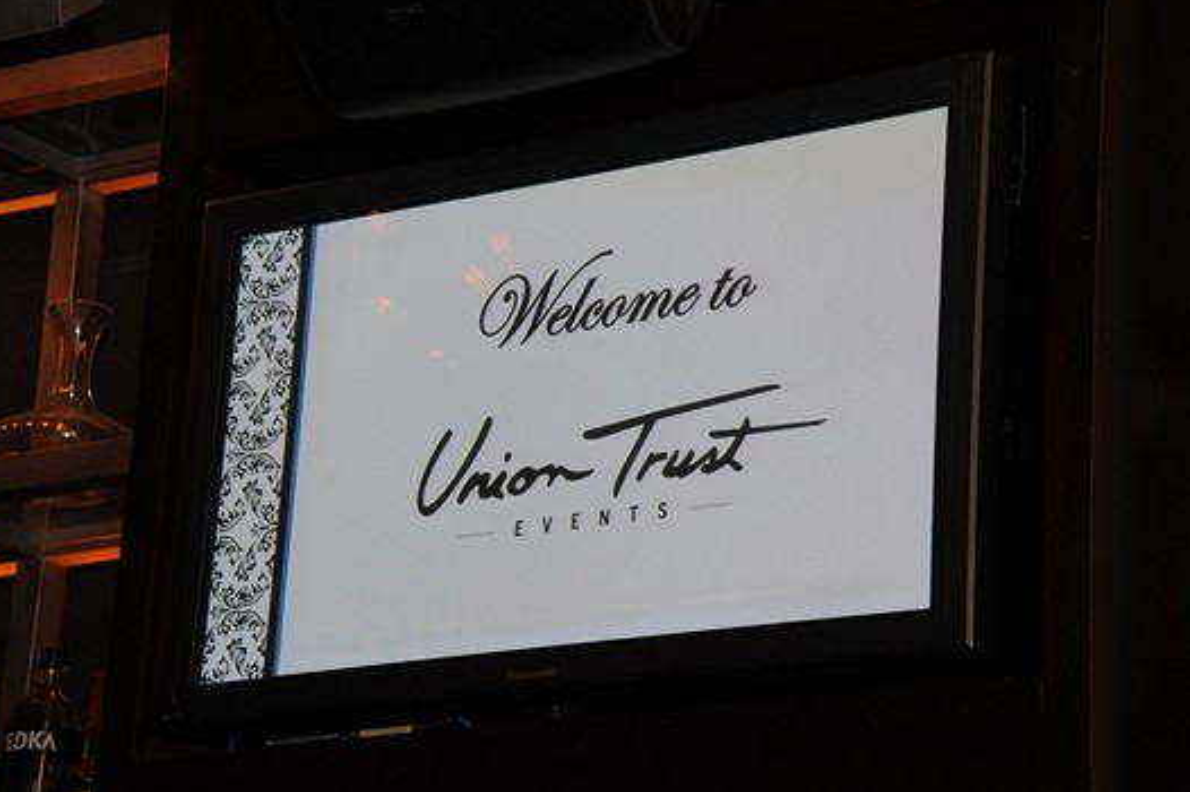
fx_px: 3865
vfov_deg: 11.7
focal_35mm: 117
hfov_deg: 17.5
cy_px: 385
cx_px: 595
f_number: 6.3
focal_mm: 112
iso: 1250
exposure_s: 1/80
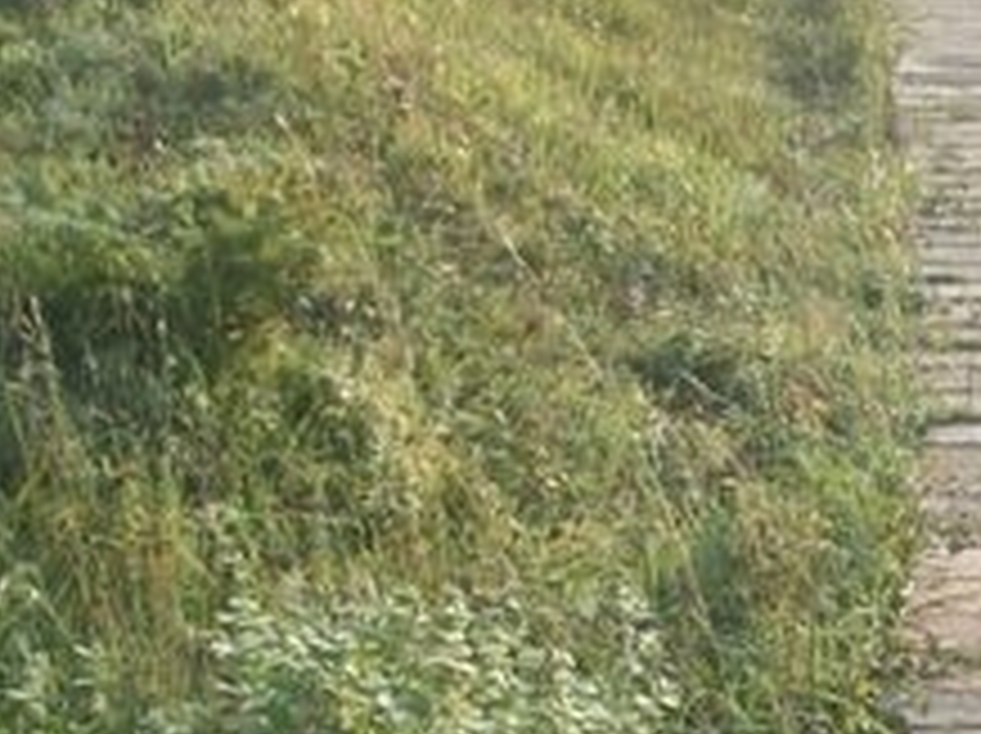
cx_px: 1143
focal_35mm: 125
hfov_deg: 15.3
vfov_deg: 11.8
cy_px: 603
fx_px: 3539
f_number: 2.8
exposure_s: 1/412
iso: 64
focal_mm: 5.7
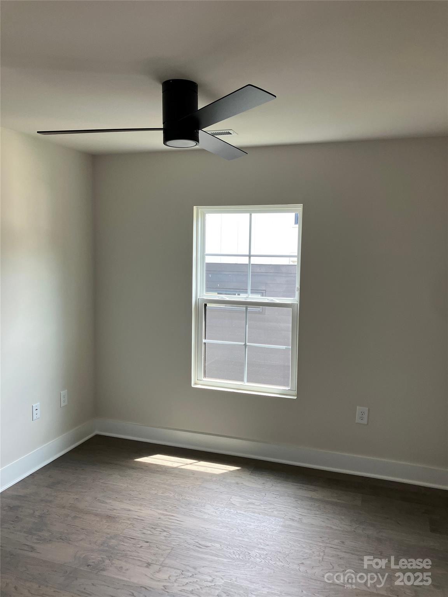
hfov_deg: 49.7
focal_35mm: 28
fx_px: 483
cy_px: 298
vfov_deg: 63.4
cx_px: 224
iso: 50
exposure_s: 1/60
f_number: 1.8
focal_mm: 3.99
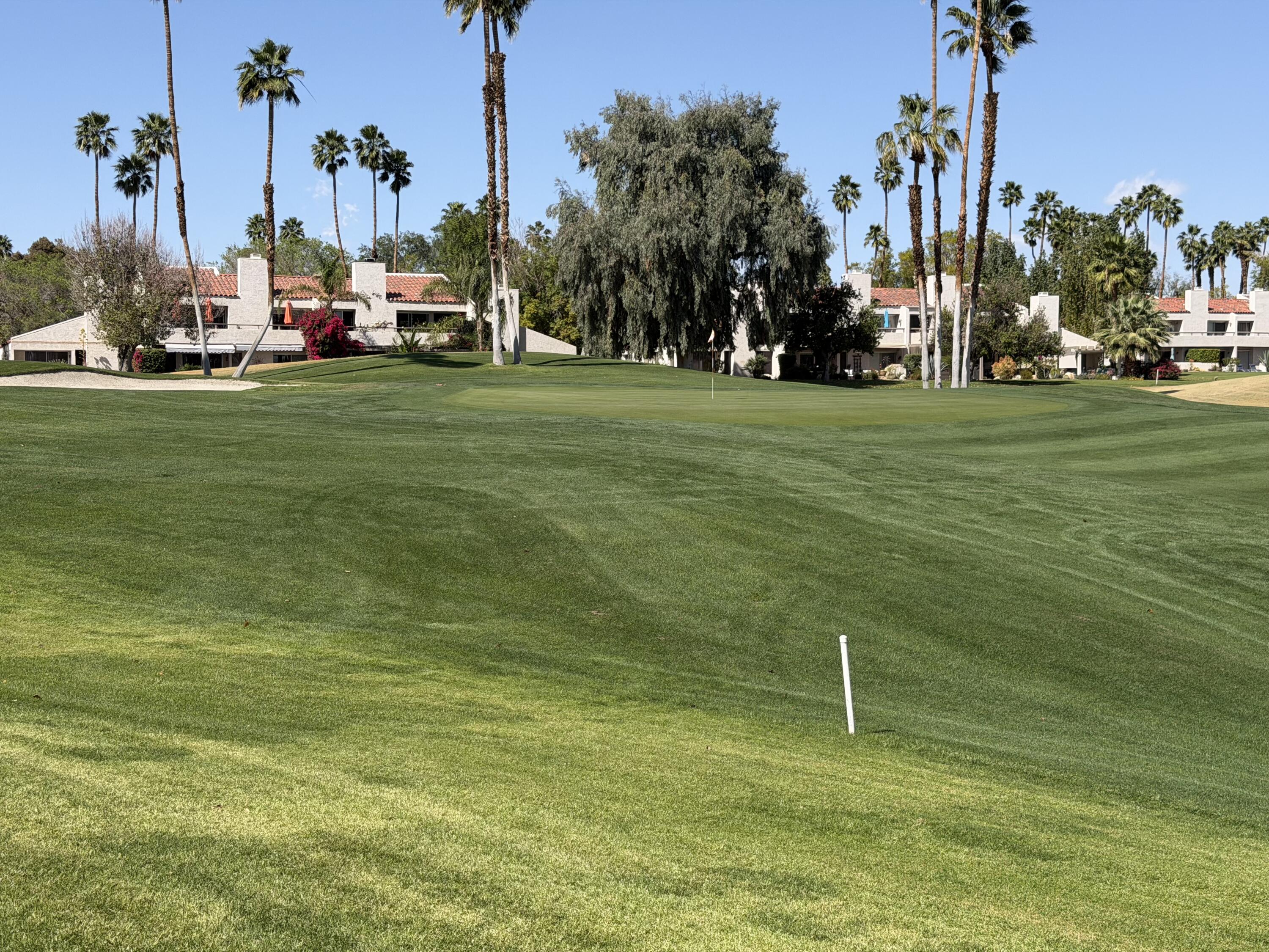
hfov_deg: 39.7
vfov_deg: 30.3
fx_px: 1760
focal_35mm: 48
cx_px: 634
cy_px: 476
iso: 64
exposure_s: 1/4587
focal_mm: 6.76
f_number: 1.78
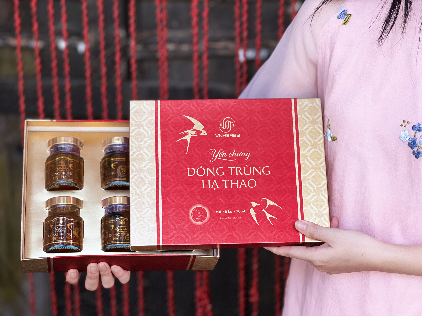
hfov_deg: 25.3
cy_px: 158
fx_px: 939
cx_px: 211
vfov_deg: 19.1
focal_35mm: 77
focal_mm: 9
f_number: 2.8
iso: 125
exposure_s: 1/121
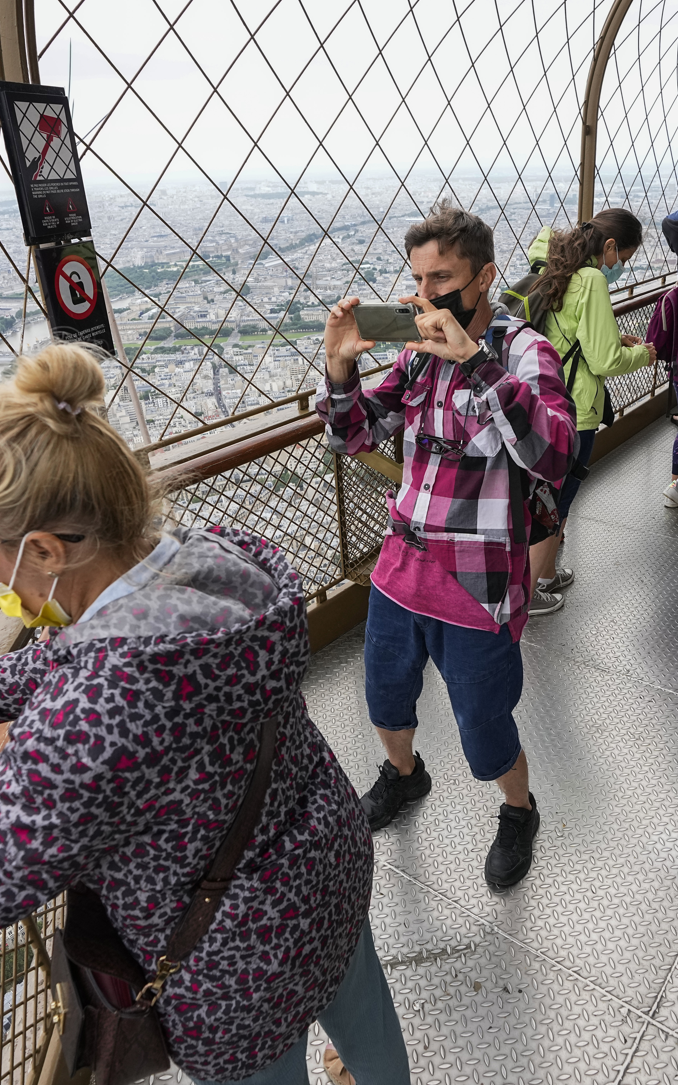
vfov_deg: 72.5
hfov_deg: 48.8
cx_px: 420
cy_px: 539
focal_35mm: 25
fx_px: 739
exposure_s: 1/640
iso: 640
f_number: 5.6
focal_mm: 16
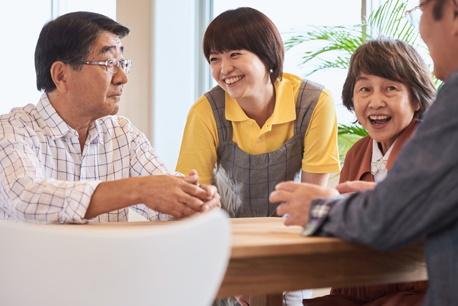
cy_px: 153
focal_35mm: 105
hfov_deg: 19.5
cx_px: 229
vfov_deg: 13.0
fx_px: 1336
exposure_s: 1/320
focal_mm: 105
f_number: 4
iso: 1000
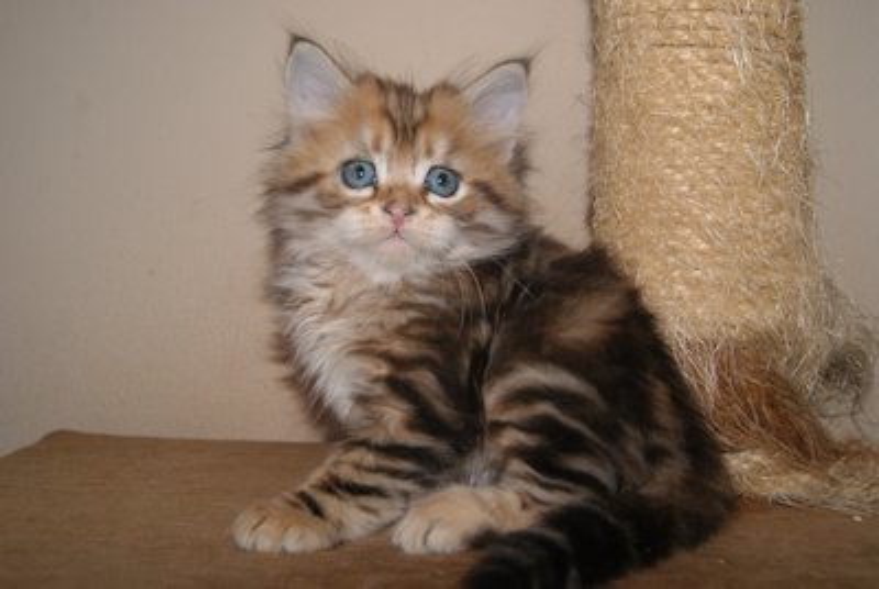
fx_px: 954
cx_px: 440
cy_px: 294
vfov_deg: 34.3
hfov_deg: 49.5
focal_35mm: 39
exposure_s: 1/60
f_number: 5.6
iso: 400
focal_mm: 26
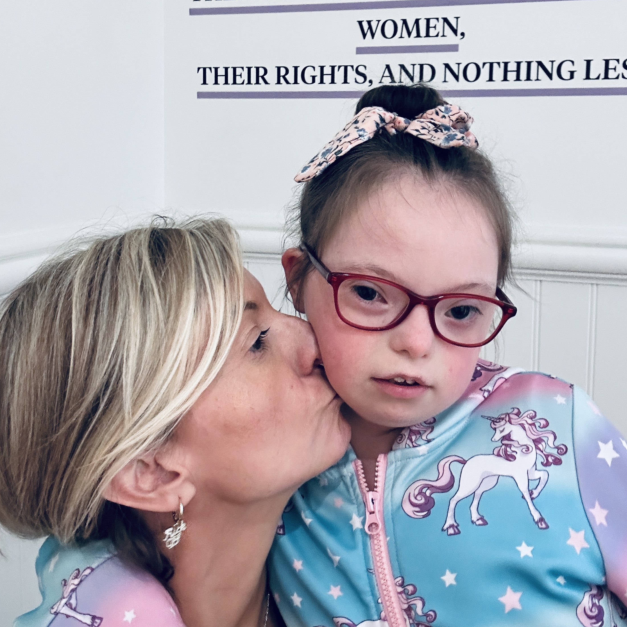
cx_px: 320
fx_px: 758
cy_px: 217
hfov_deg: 44.9
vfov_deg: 44.4
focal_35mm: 37
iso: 200
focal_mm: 2.69
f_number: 1.9
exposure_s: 1/42
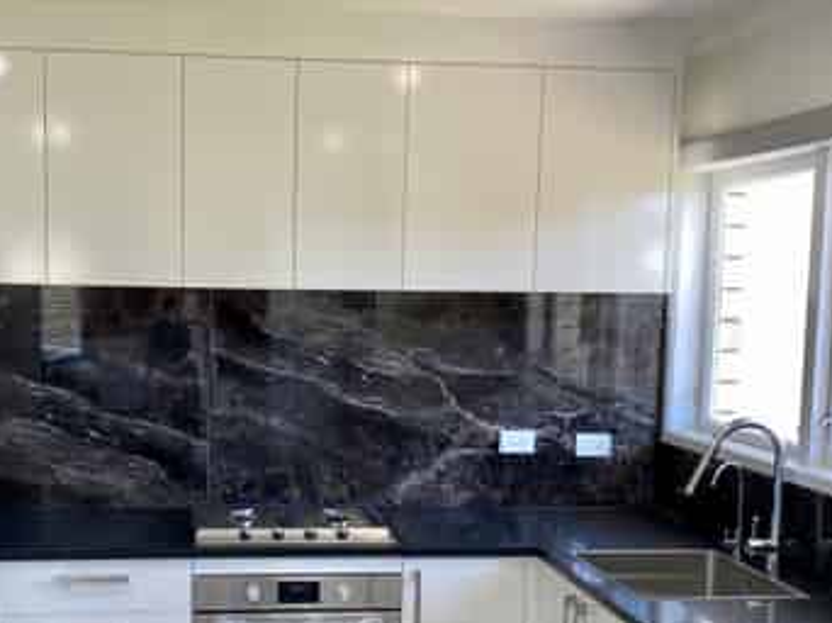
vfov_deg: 28.9
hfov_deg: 37.9
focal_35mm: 50
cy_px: 422
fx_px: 1201
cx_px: 287
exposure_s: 1/100
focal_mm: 4.25
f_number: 1.8
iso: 50
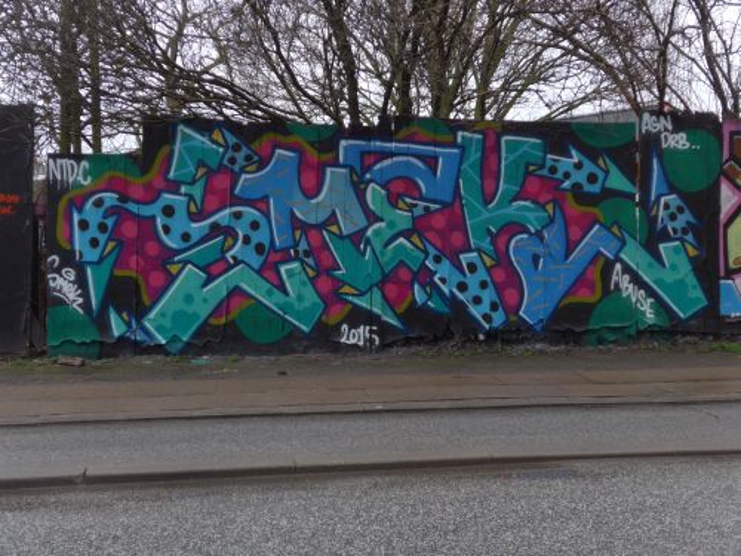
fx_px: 942
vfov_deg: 32.9
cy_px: 278
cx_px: 370
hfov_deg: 42.9
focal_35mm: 44
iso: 80
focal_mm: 9.5
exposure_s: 1/100
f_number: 3
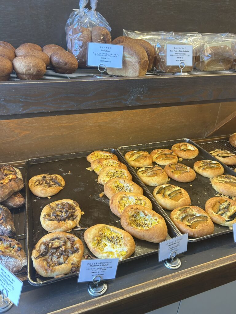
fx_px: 236
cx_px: 118
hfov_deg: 53.1
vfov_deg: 67.3
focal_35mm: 26
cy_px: 157
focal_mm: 5.7
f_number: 1.5
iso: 50
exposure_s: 1/100
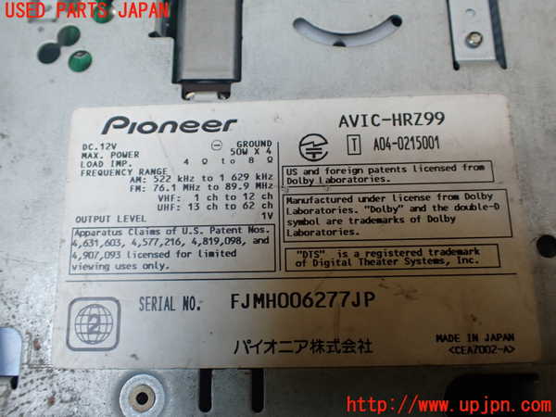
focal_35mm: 30
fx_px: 482
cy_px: 208
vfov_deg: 46.8
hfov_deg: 60.0
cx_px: 278
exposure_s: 1/125
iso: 250
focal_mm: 5.4
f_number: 2.3
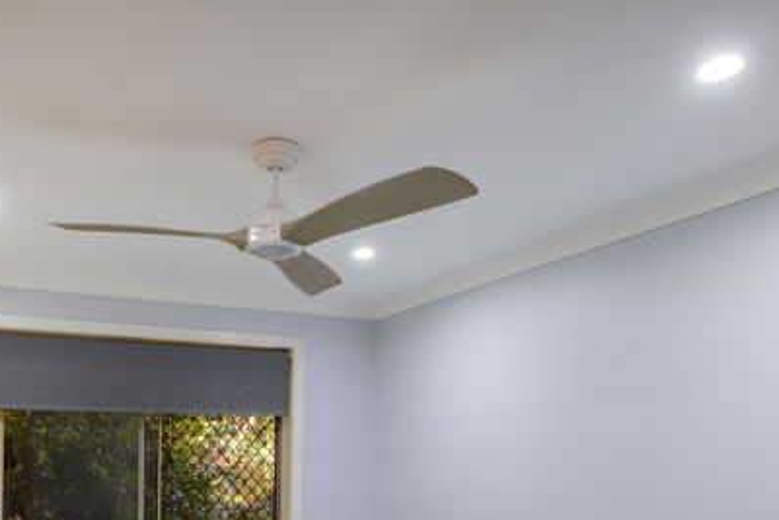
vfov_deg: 40.8
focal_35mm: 28
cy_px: 515
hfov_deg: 64.0
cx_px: 267
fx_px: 606
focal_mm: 14
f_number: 8
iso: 50
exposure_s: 1/6
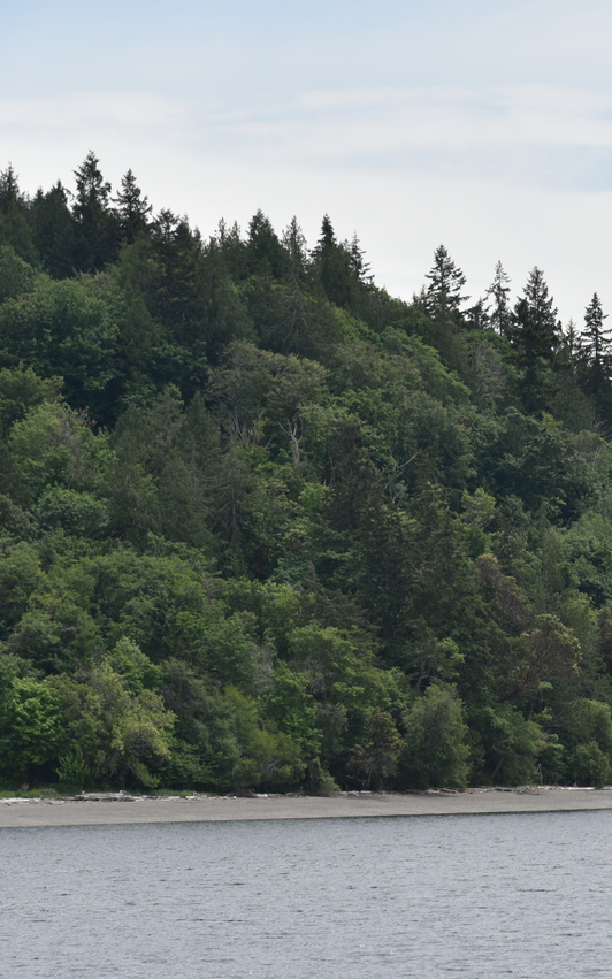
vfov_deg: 9.1
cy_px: 489
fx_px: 6137
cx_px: 523
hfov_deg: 5.7
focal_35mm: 230
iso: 100
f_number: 8
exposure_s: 1/320
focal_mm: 150
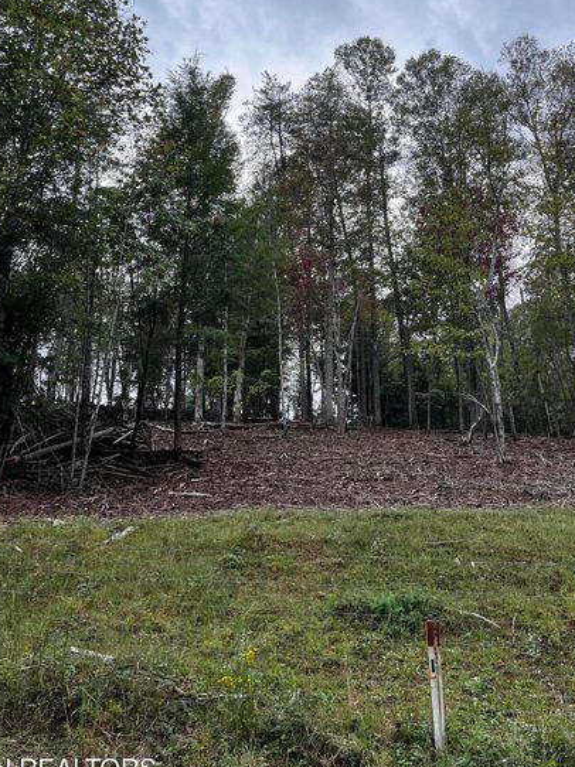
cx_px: 310
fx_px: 709
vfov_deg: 56.7
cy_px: 340
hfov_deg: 44.1
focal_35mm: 32
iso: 50
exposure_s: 1/586
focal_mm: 5.1
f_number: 1.6
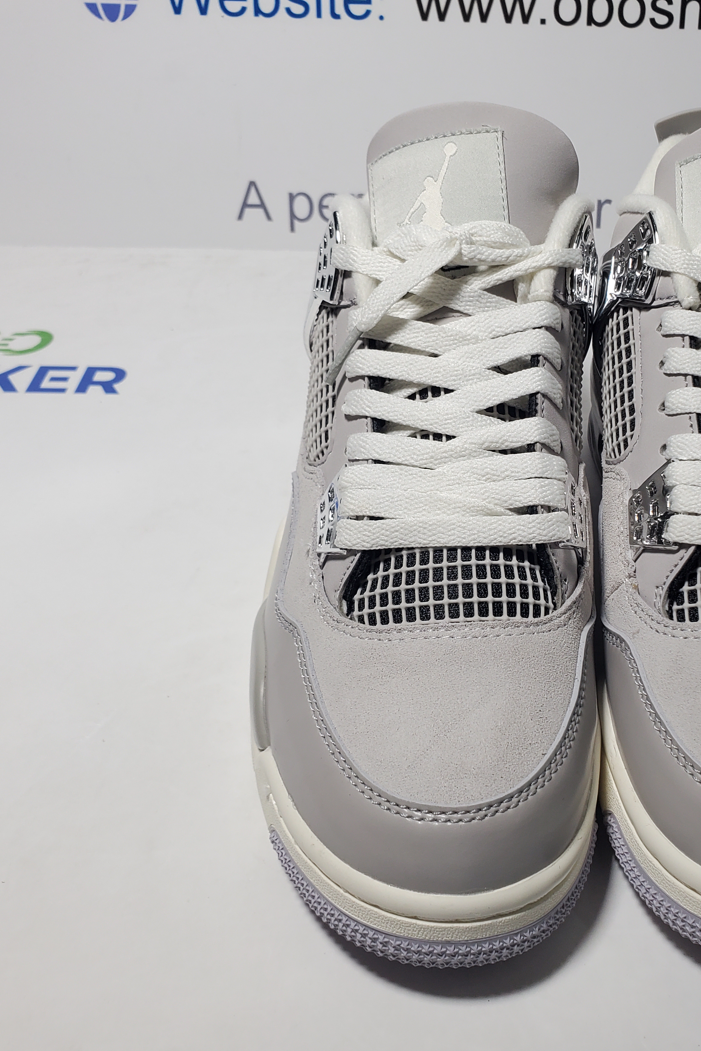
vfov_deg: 51.9
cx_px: 557
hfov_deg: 34.9
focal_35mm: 37
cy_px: 532
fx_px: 1080
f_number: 2.4
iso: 50
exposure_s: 1/244
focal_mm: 4.3
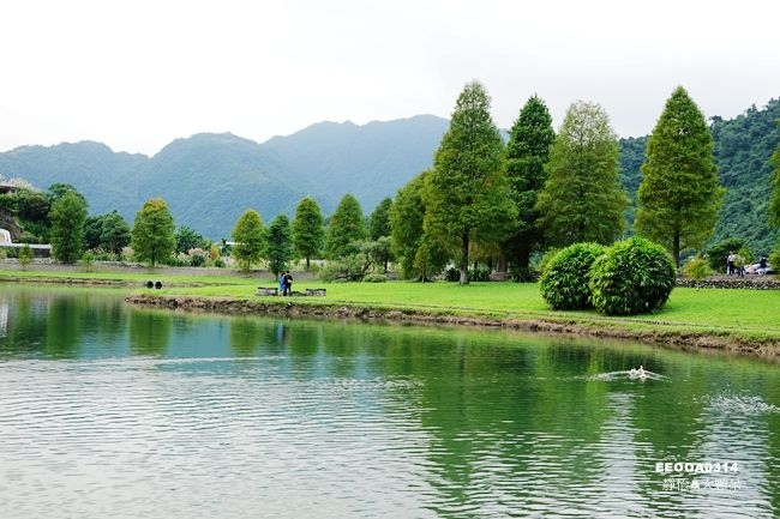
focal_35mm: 48
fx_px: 1040
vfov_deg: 28.1
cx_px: 390
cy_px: 260
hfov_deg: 41.1
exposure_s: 1/60
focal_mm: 17.88
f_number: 4
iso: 125
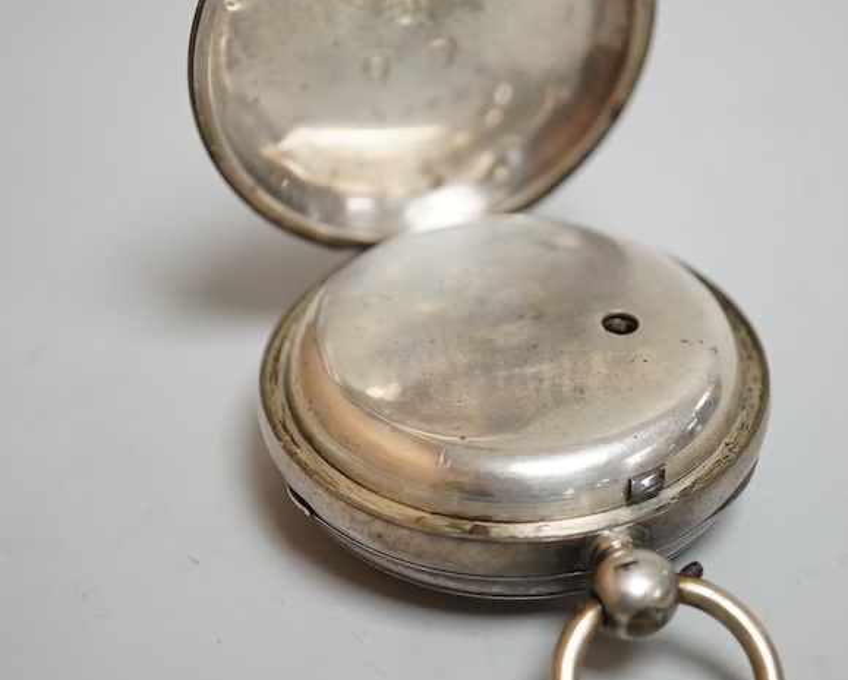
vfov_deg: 18.7
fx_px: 2059
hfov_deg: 23.2
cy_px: 278
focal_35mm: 82
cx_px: 496
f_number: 5
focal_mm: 30
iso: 2500
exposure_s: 1/500
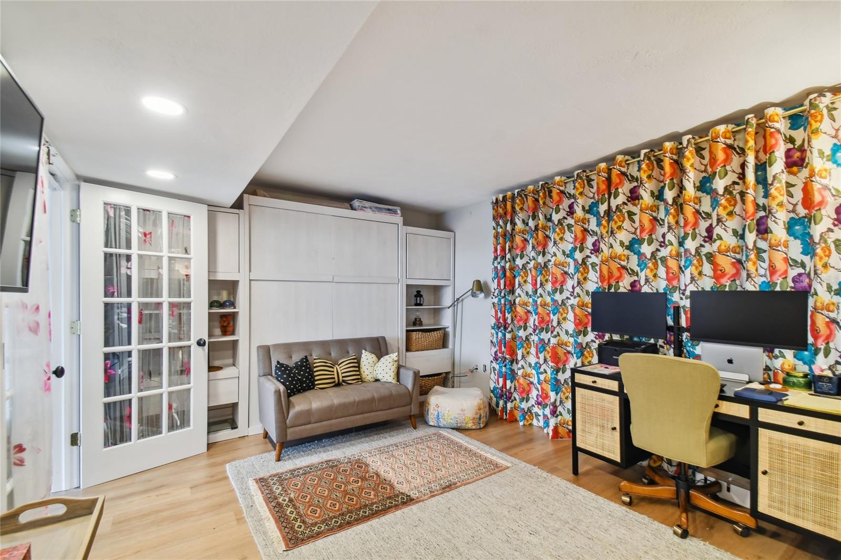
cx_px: 420
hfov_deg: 100.4
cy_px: 280
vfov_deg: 77.3
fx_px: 350
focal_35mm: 15
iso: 100
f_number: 7.1
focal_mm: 10
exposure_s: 1/1.67
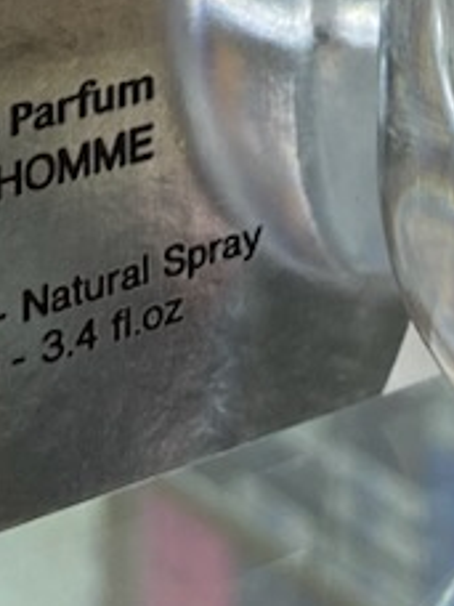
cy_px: -845
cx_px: 441
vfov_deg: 11.3
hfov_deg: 10.1
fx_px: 2553
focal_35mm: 146
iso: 64
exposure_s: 1/50
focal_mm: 4.25
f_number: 1.8
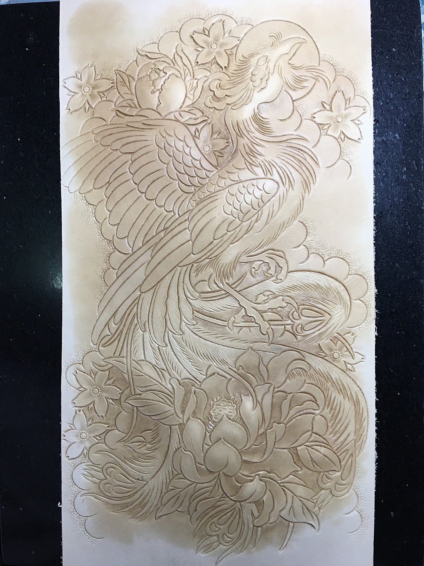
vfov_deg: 61.7
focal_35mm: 29
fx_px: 474
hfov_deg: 48.2
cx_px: 212
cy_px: 283
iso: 40
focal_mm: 4.15
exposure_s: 1/33
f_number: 2.2
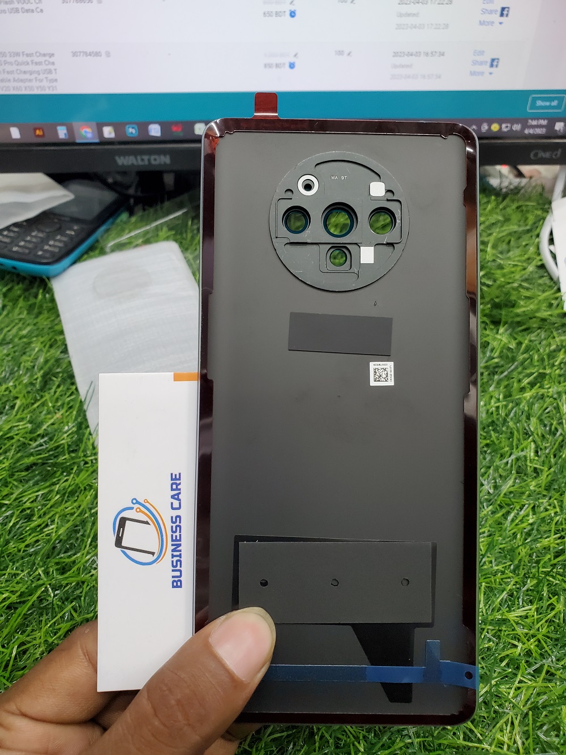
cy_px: 378
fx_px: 567
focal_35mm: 26
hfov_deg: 53.1
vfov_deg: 67.3
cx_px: 283
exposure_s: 1/100
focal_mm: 4.3
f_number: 2.4
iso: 250
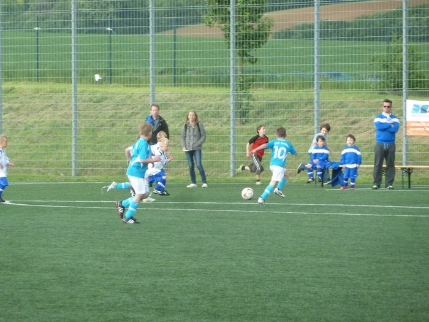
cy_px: 161
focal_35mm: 300
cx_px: 214
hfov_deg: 6.6
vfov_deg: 5.0
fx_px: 3718
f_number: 4.9
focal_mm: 49.2
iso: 500
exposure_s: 1/250
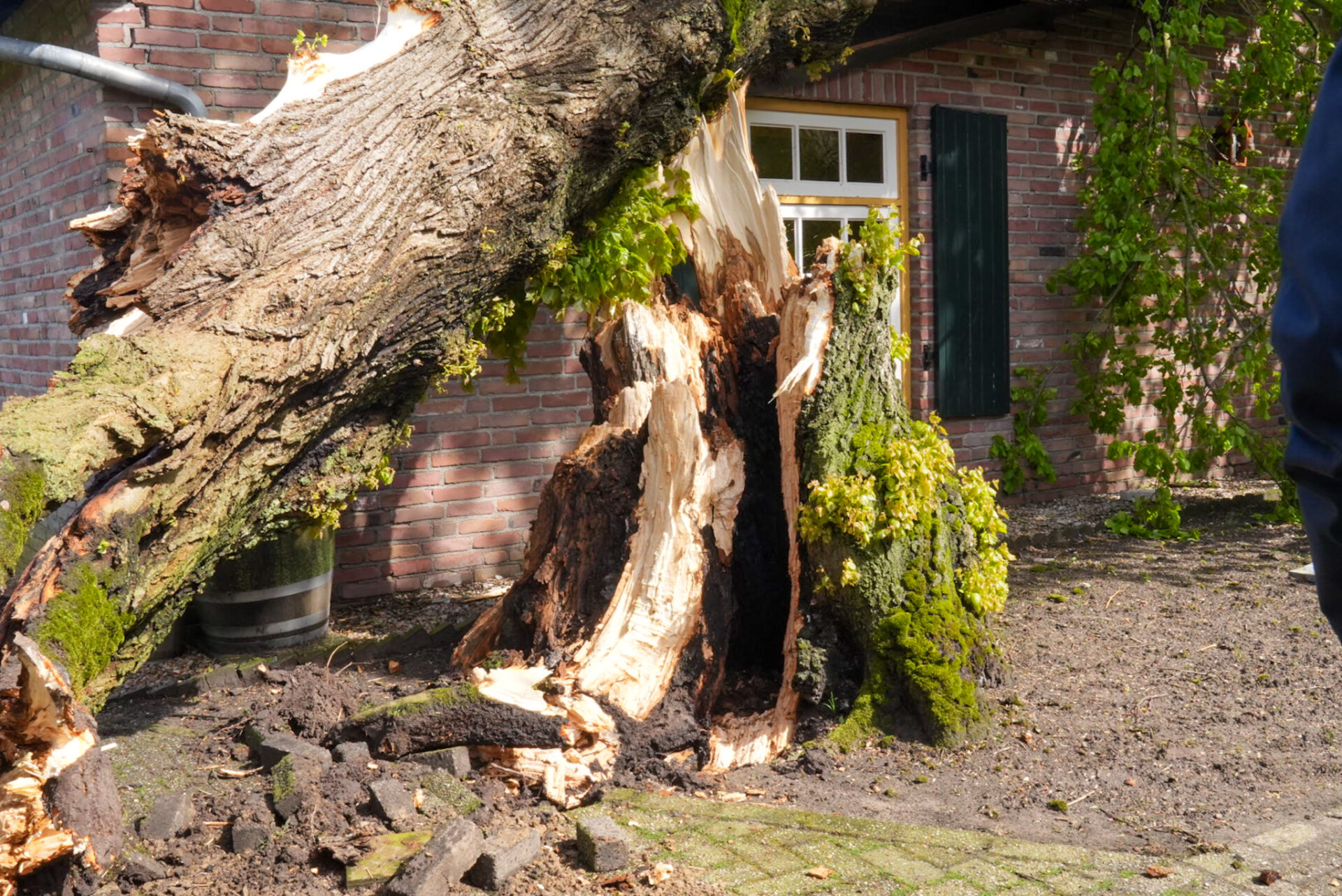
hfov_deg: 51.9
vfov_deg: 36.0
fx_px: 1380
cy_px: 448
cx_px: 671
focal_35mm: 37
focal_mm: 25
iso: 1000
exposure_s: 1/80
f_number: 22
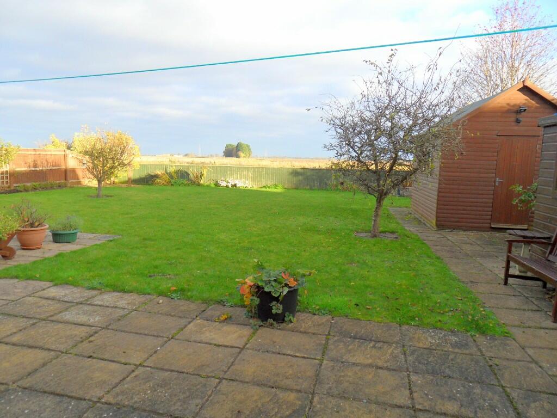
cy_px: 209
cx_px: 278
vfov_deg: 56.8
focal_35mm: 24
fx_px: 386
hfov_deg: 71.6
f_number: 3.2
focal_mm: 3.9
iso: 80
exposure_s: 1/180
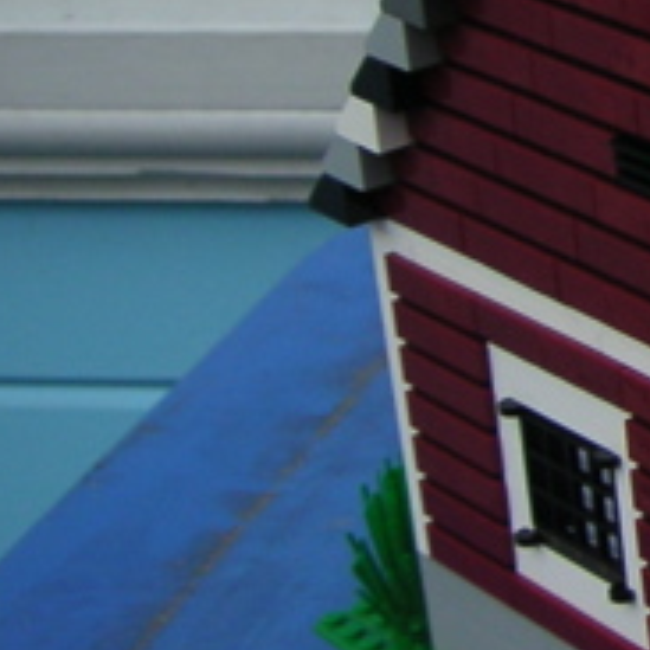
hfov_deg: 11.3
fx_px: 3038
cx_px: 1204
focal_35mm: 143
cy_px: 114
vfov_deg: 12.2
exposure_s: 1/45
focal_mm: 5.7
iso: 50
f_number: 2.8
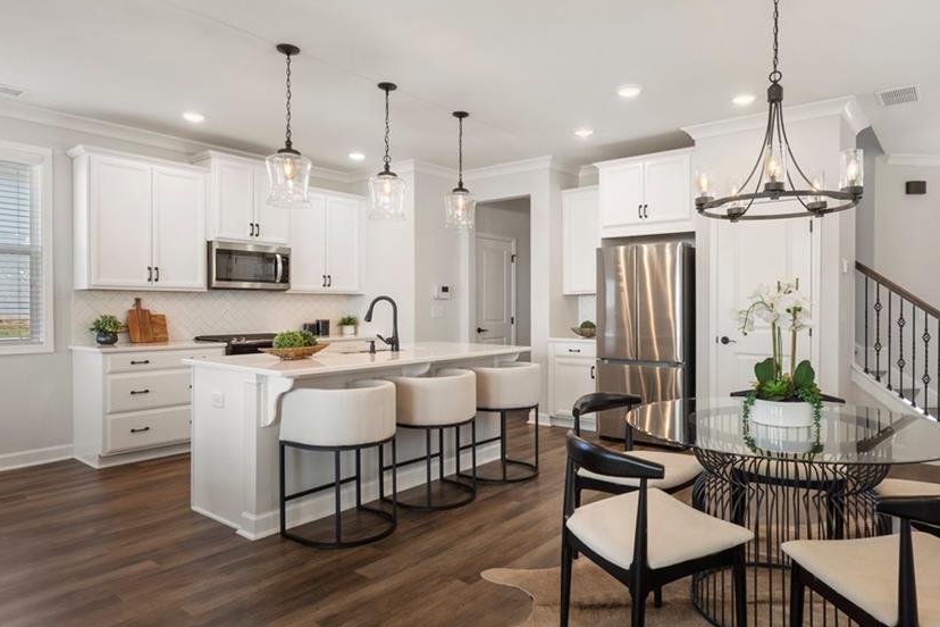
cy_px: 306
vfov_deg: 59.5
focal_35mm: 21
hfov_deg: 80.9
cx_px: 520
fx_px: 548
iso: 640
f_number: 8
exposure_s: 1/20
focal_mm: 17
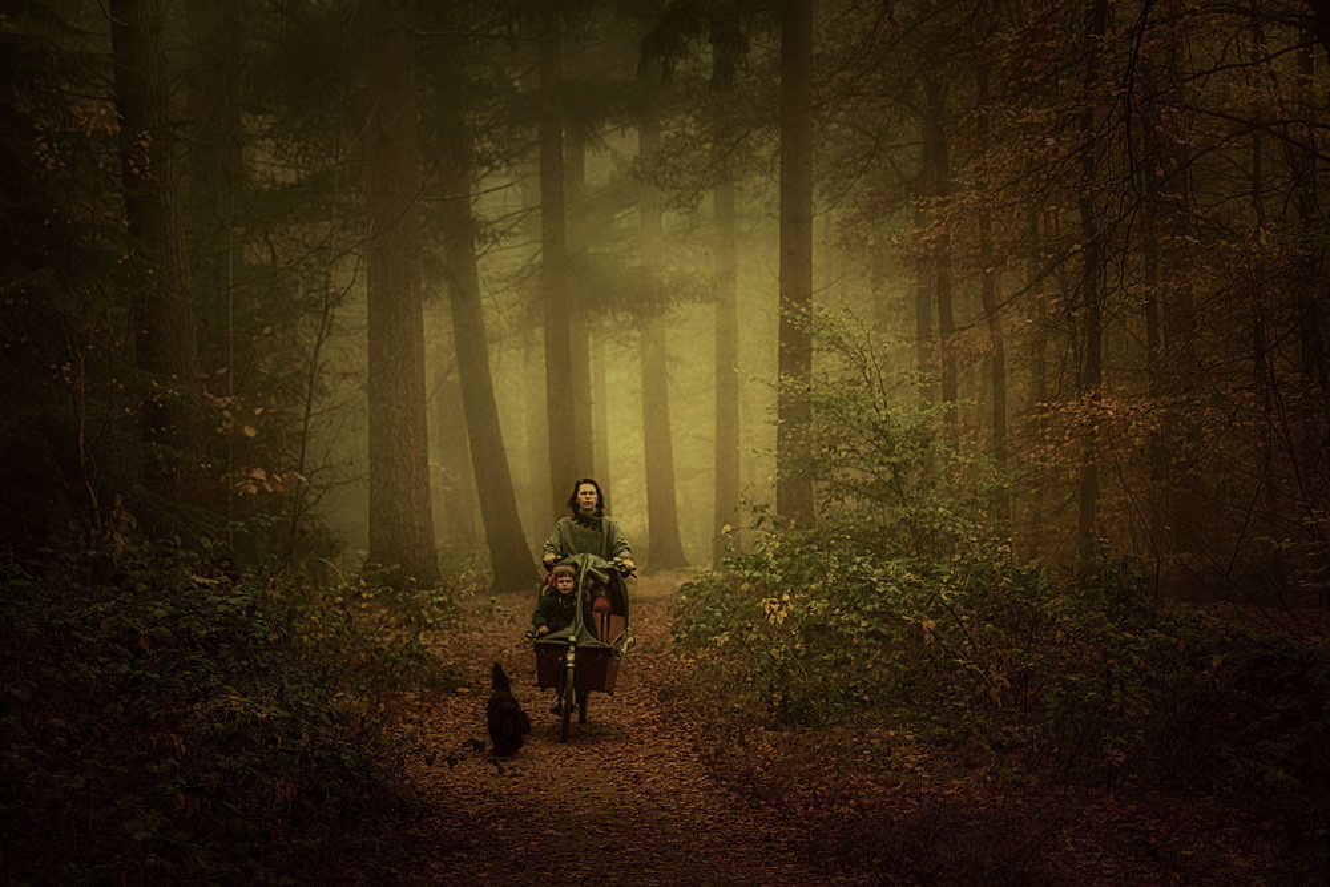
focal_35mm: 110
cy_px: 444
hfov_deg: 18.6
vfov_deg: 12.5
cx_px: 665
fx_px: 4064
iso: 800
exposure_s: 1/60
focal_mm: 110
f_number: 6.3
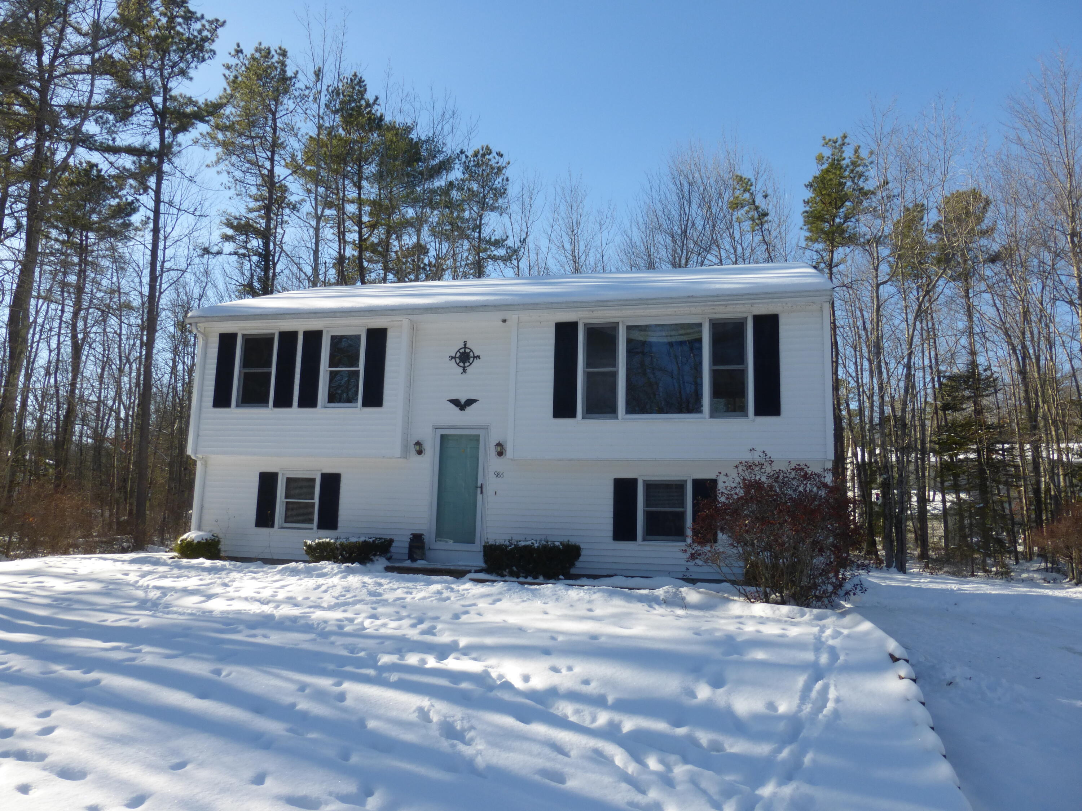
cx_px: 541
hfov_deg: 71.6
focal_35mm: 24
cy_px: 406
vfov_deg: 56.8
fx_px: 750
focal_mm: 4.3
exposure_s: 1/500
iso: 100
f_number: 4
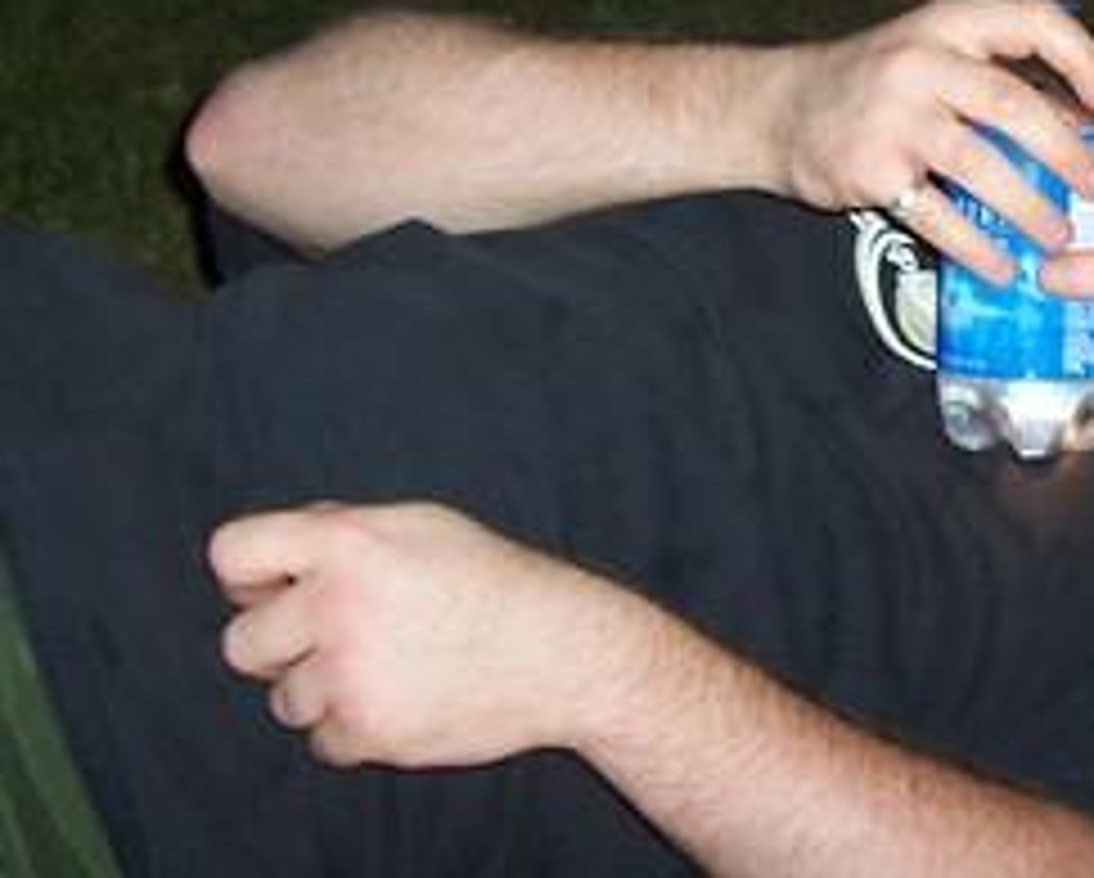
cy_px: 90
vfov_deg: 16.0
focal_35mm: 95
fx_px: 3080
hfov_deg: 19.6
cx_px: 1080
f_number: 2.8
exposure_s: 1/60
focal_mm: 5.6
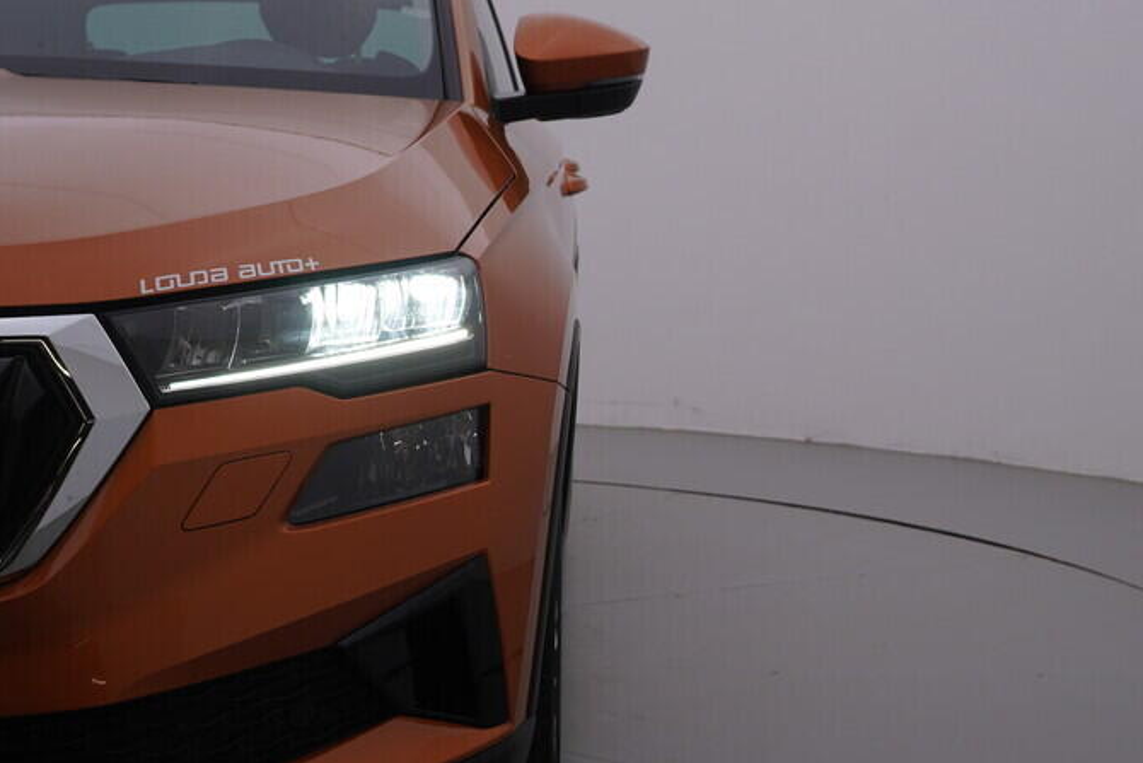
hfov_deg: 36.2
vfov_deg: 24.5
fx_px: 1747
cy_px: 501
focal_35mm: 55
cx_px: 652
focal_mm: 24
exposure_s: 1/125
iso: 125
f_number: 5.6
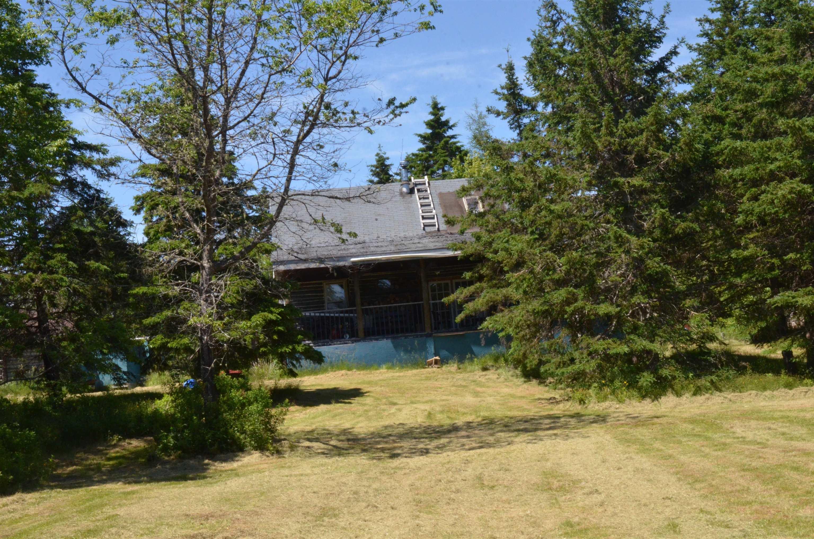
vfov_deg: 25.6
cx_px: 407
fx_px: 1184
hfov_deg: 37.9
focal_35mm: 52
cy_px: 270
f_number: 27
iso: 1600
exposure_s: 1/250
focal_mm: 35
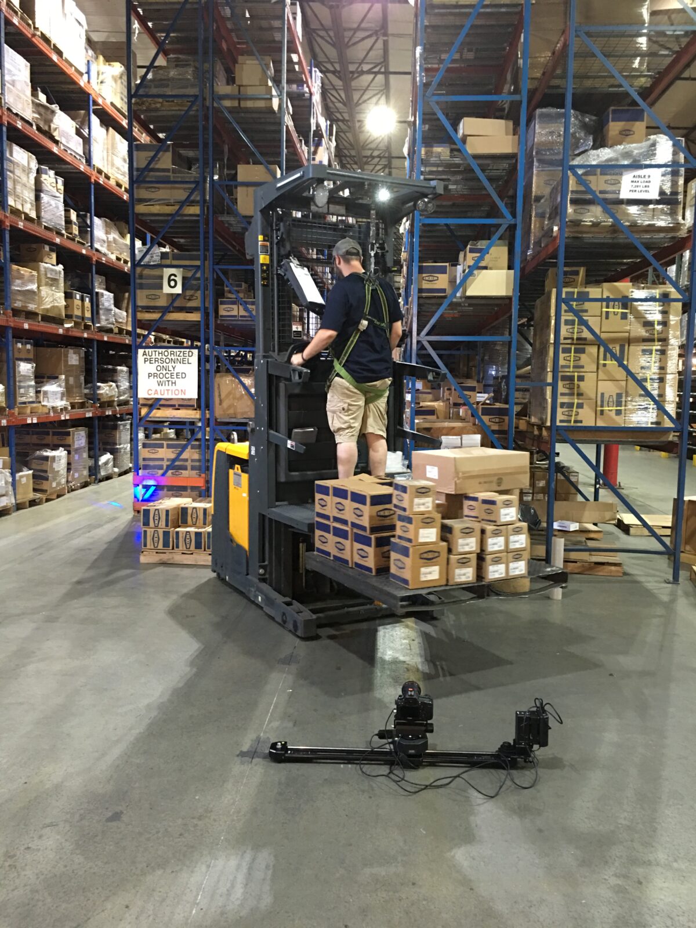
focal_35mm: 29
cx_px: 348
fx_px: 777
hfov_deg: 48.2
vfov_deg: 61.7
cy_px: 464
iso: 64
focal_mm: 4.15
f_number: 2.2
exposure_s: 1/4
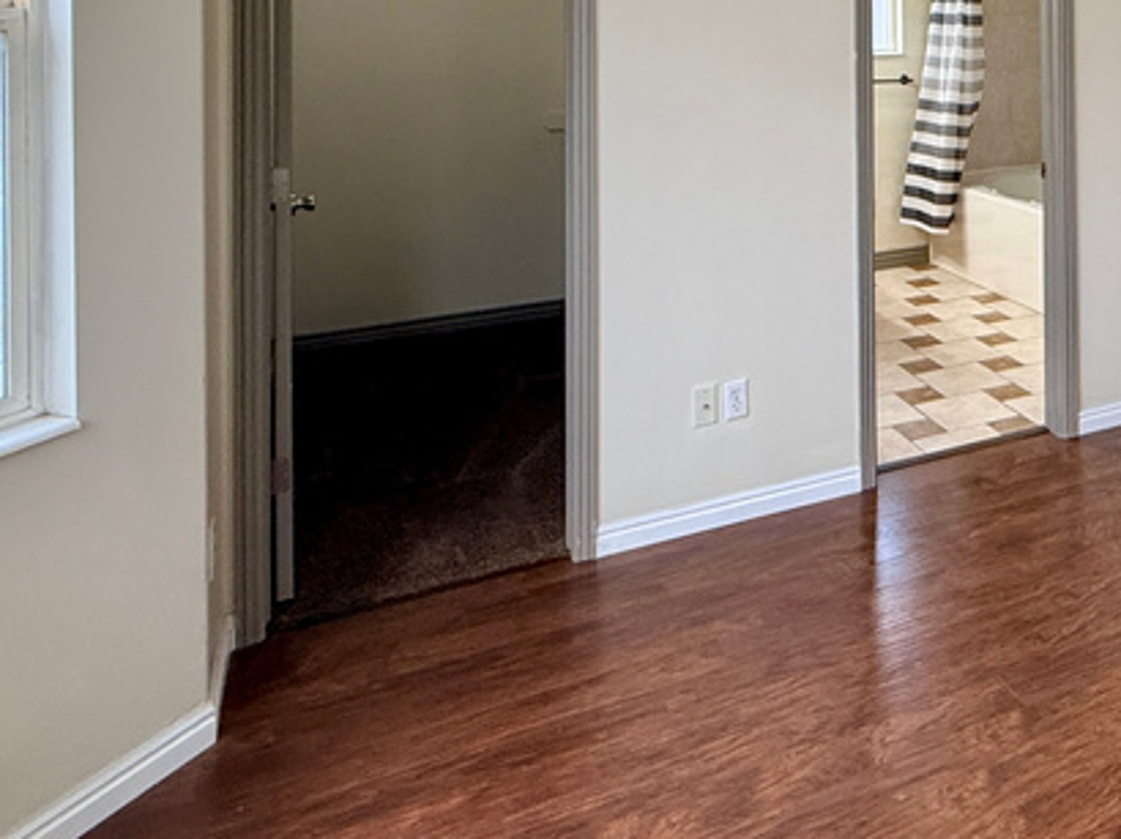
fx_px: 1133
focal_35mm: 35
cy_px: -5
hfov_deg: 47.1
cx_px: 1020
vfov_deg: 36.4
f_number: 2.2
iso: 250
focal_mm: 2.22
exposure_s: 1/120
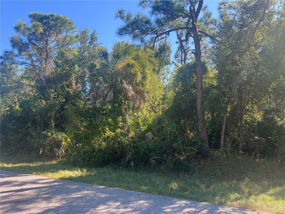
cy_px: 107
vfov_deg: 53.1
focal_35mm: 26
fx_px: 214
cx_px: 142
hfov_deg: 67.3
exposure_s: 1/797
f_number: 1.5
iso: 50
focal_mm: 5.7
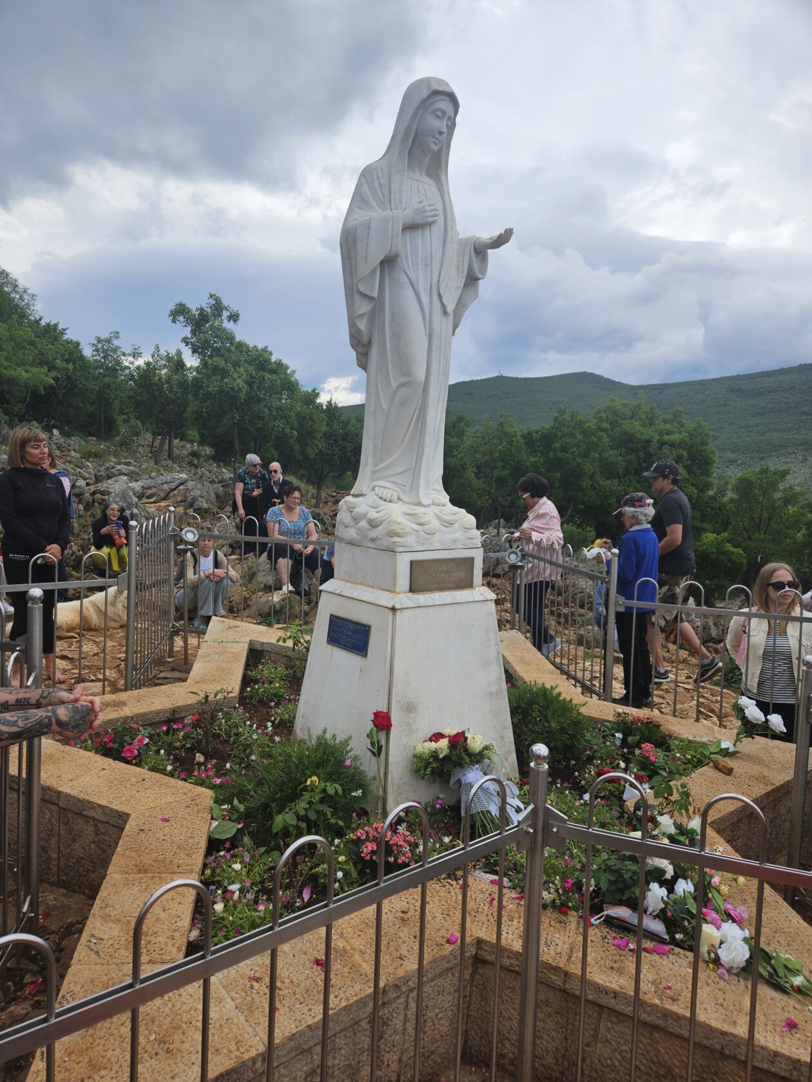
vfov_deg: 73.9
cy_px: 541
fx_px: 719
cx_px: 406
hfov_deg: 58.9
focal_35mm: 23
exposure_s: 1/1422
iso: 25
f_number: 1.8
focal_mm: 5.4
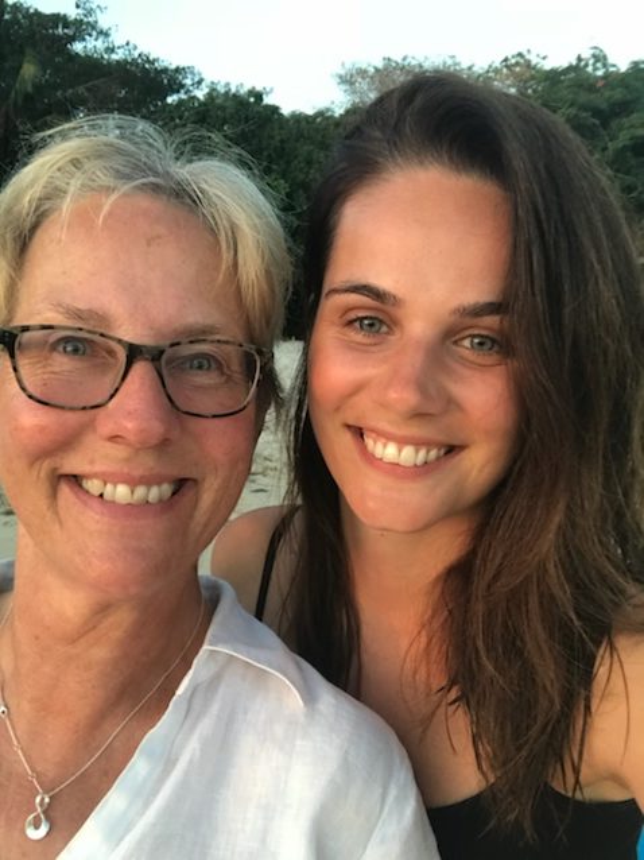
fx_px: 794
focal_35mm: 32
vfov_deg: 56.8
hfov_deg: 44.1
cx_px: 322
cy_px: 430
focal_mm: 2.87
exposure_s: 1/33
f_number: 2.2
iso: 32
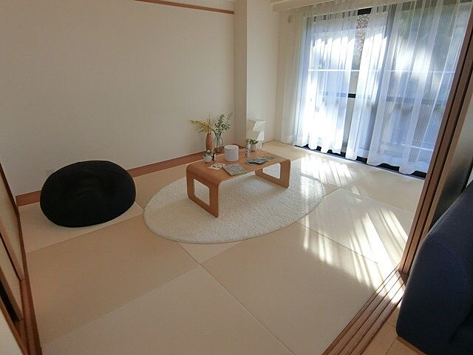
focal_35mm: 19
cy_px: 178
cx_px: 236
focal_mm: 4.06
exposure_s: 1/100
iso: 400
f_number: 6.9
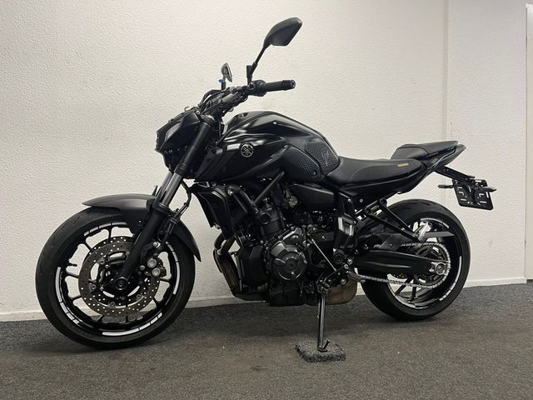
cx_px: 266
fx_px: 400
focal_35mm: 26
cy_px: 200
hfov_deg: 67.3
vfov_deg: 53.1
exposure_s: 1/50
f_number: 1.6
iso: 80
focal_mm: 5.1
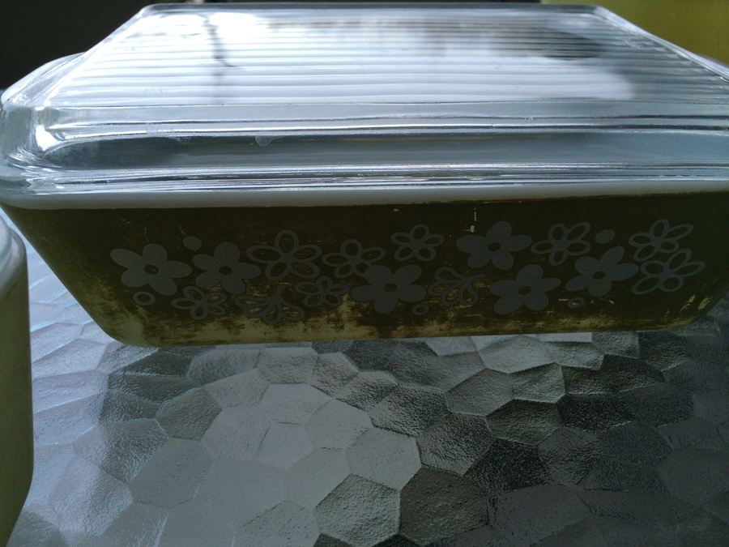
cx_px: 364
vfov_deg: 46.8
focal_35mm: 30
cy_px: 274
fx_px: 632
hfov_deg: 60.0
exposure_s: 1/120
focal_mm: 4.12
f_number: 2.2
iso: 64
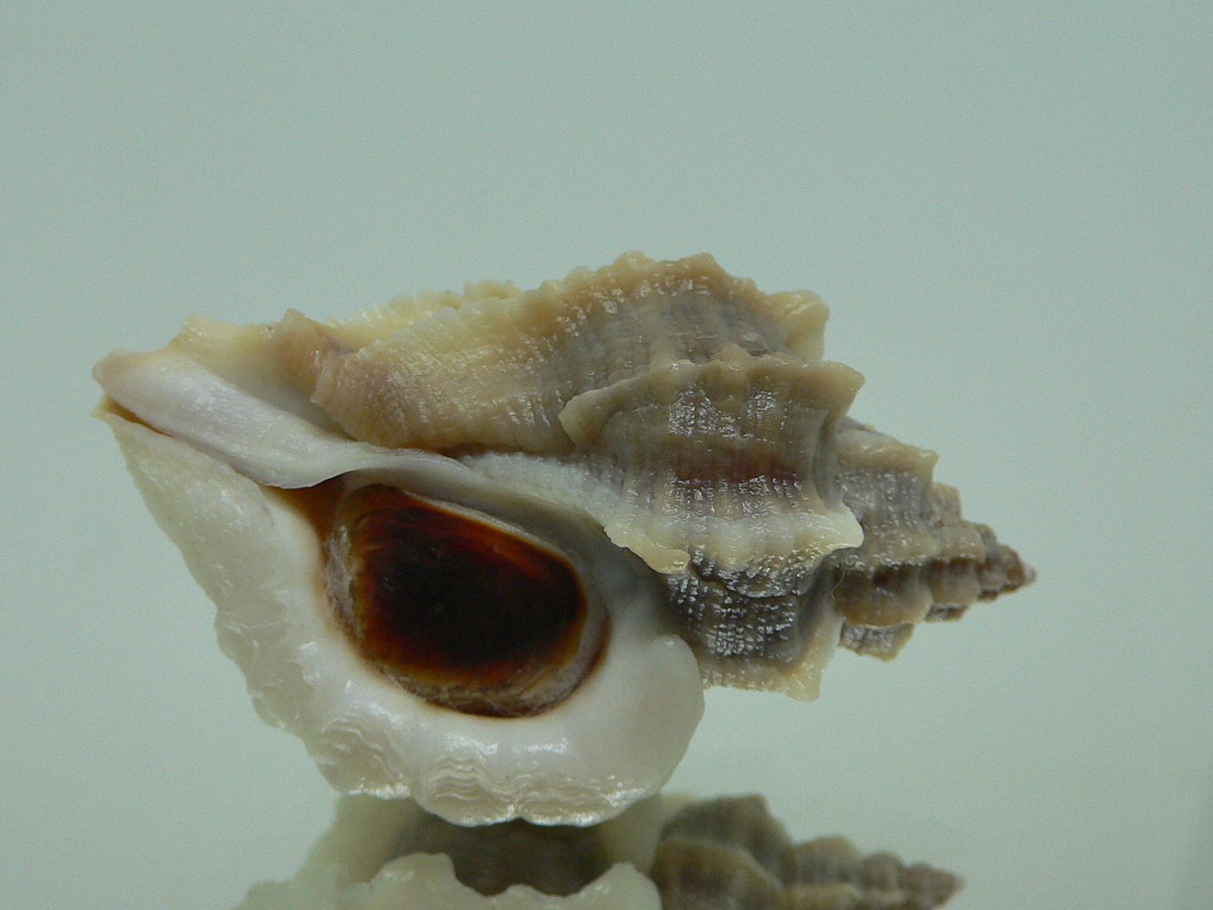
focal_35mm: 44
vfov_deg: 32.8
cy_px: 526
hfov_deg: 42.9
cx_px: 538
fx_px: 1542
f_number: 2.8
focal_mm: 4.6
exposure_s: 1/60
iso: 150
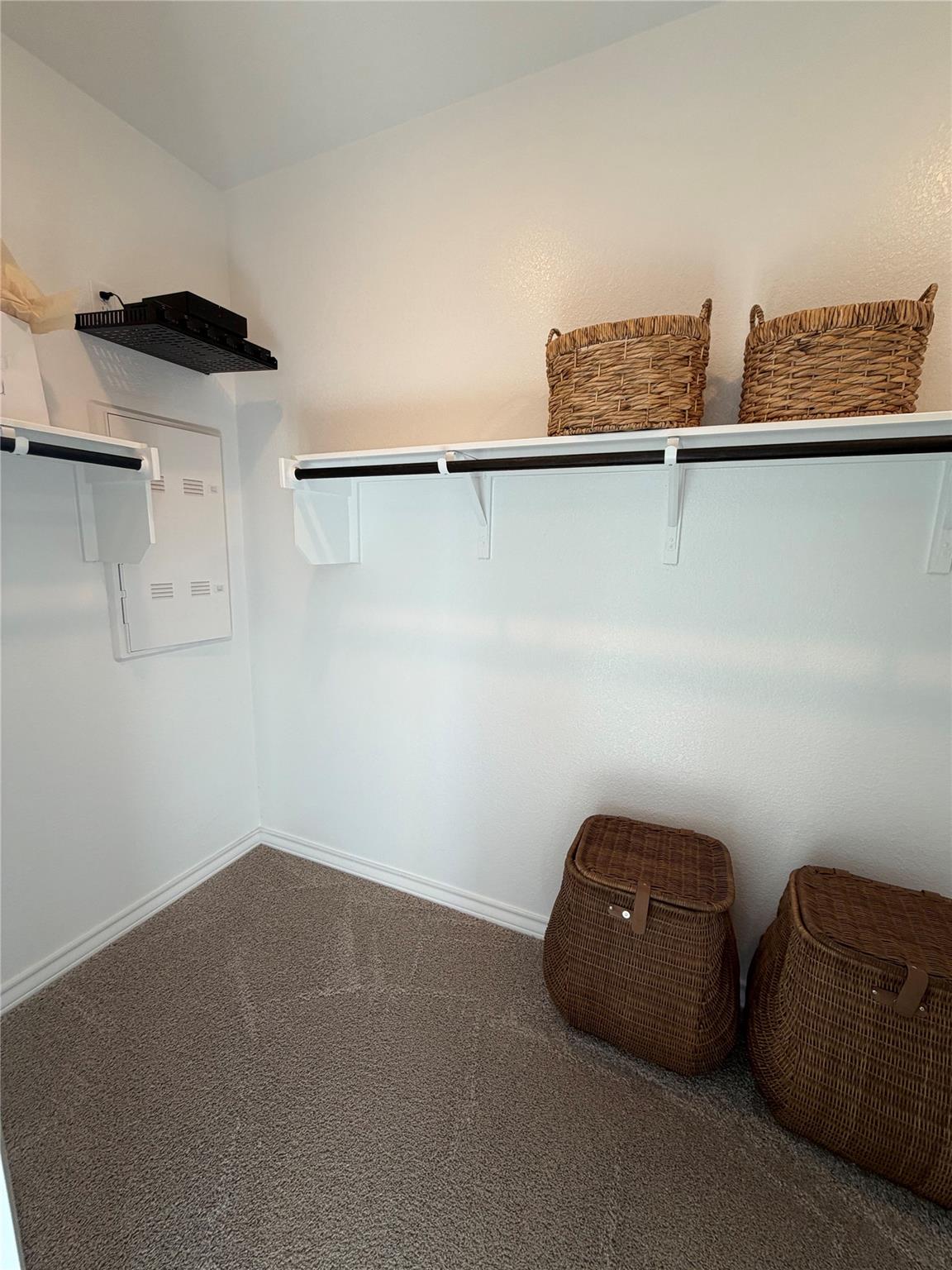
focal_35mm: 14
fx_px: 513
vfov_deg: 102.1
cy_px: 635
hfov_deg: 85.7
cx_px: 476
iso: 100
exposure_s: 1/120
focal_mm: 2.22
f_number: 2.2
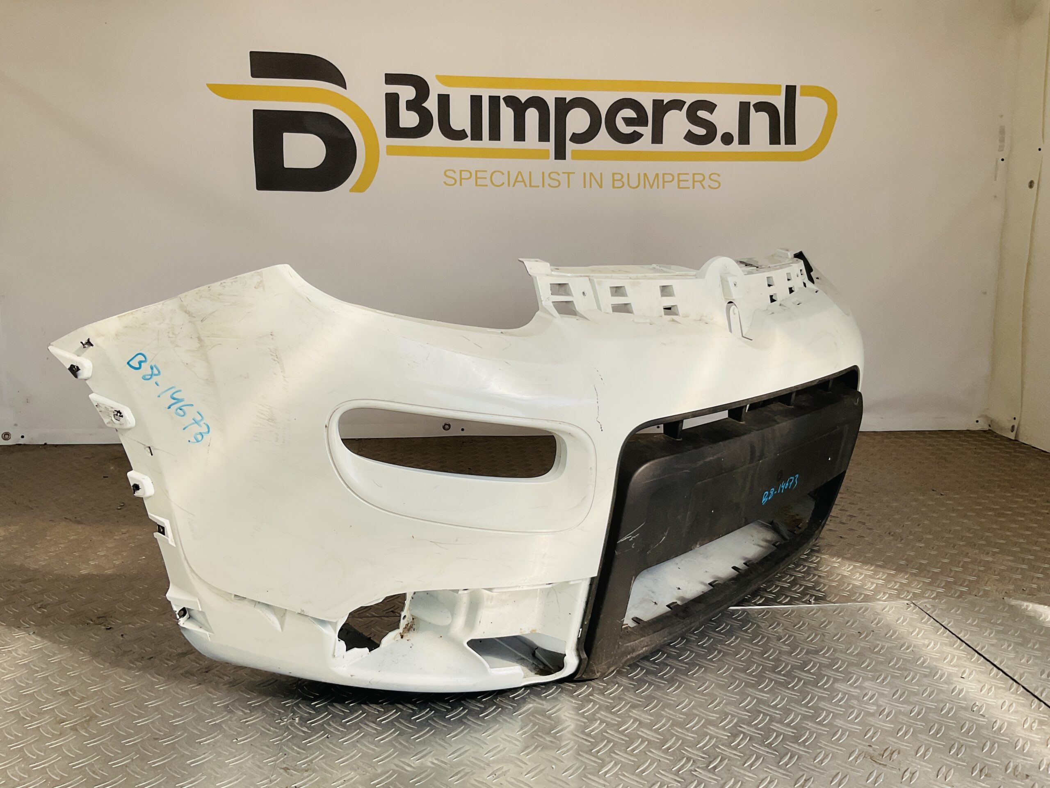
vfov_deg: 48.2
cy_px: 394
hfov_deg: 61.7
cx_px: 525
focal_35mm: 29
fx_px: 880
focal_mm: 3
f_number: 1.8
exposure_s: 1/1279
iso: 16
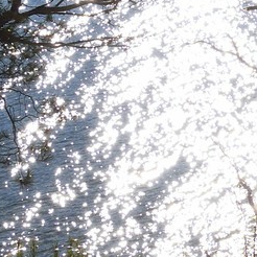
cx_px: 743
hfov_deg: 7.9
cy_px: -118
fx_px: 1621
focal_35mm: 193
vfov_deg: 8.9
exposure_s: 1/250
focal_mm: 35
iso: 200
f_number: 14
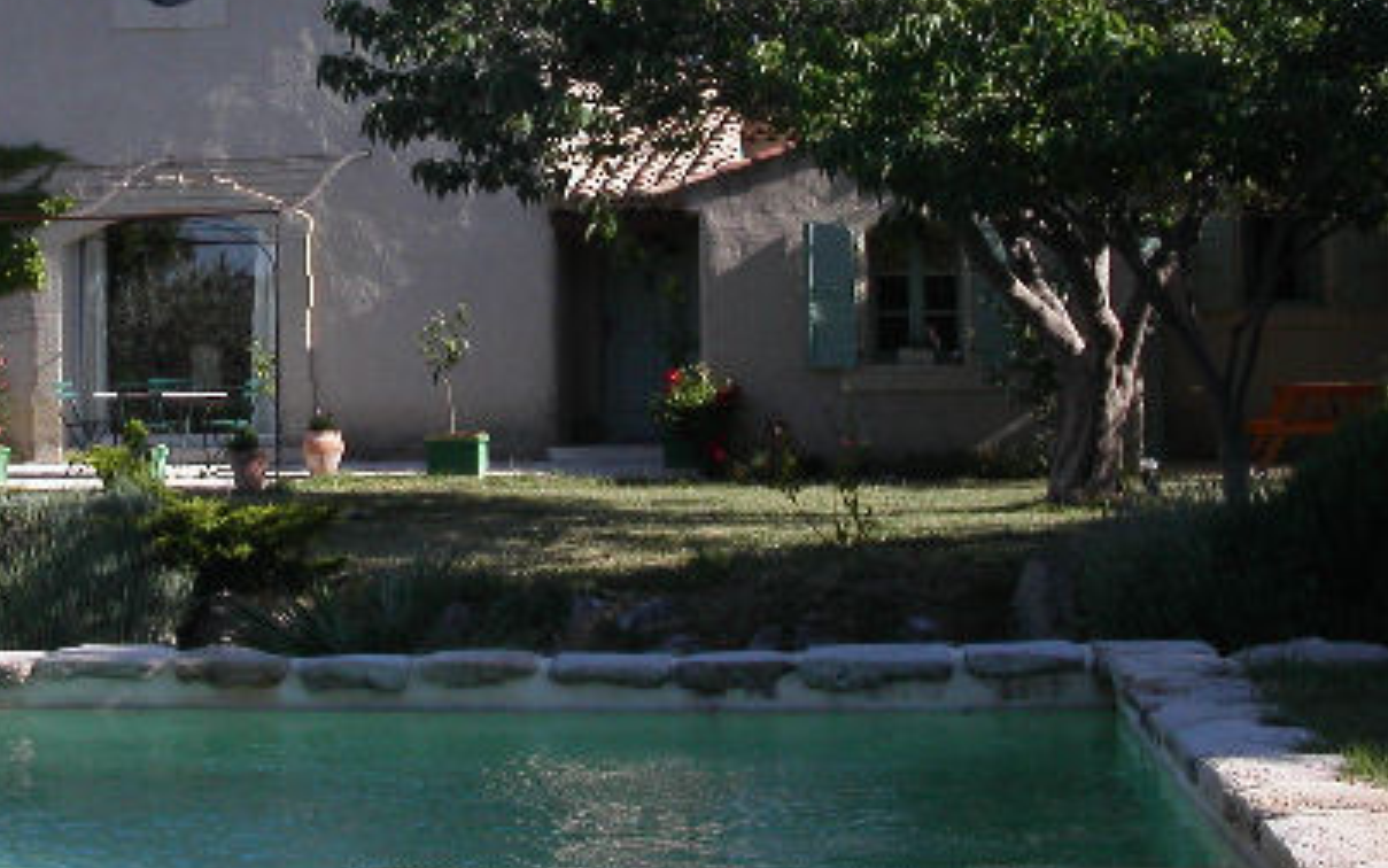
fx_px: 2648
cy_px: 160
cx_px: 444
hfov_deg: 29.1
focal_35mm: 70
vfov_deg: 18.4
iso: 100
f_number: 8
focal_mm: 7.8
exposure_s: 1/180
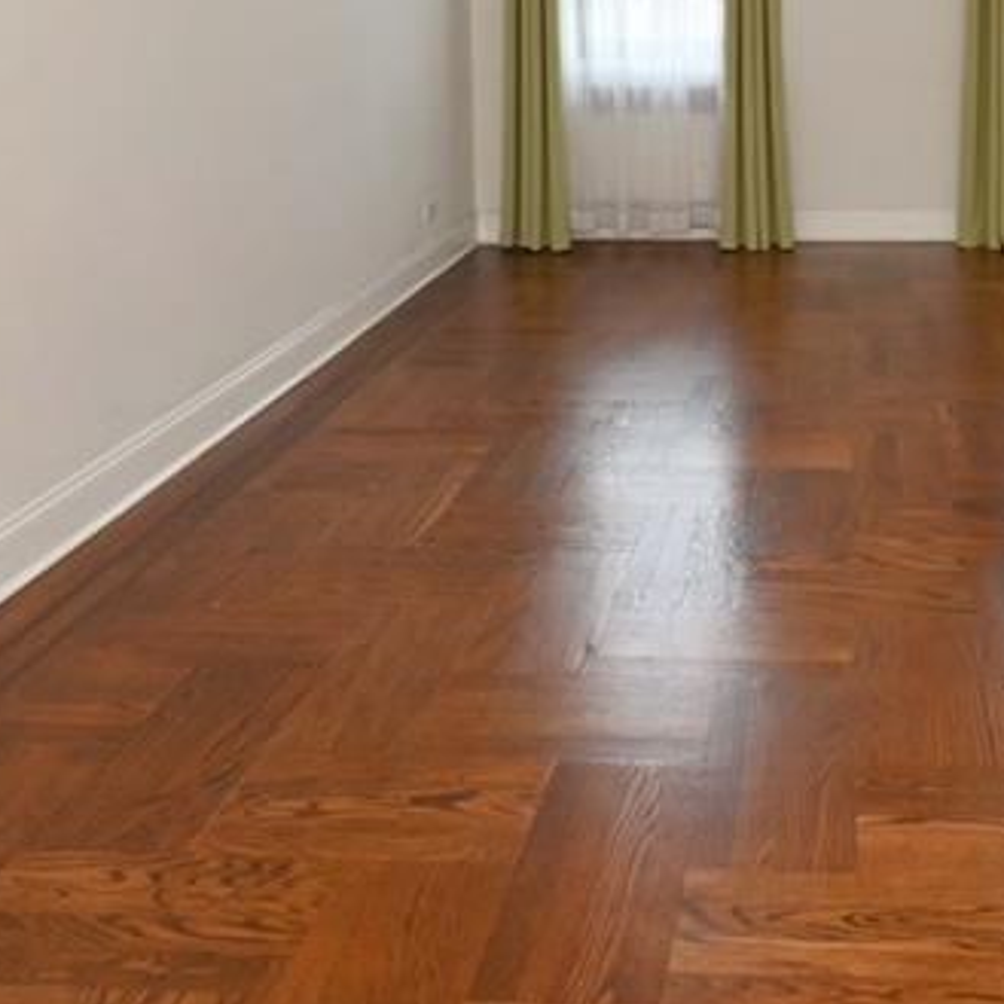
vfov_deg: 39.6
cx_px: 781
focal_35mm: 37
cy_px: -2
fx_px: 1214
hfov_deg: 43.2
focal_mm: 14
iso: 800
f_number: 4
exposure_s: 1/60
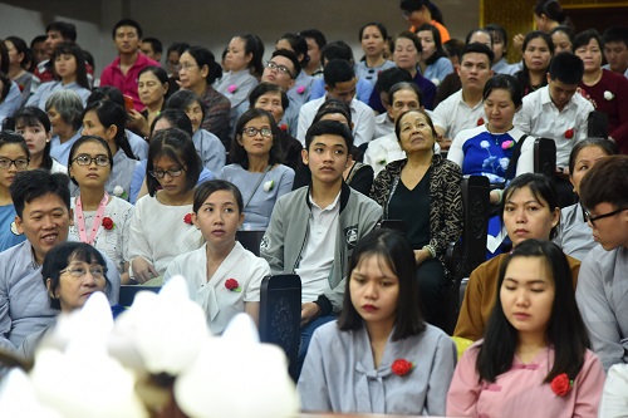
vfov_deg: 12.2
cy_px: 209
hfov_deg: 18.3
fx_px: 1953
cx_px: 314
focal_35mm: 112
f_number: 4.5
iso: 2500
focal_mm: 112
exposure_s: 1/80
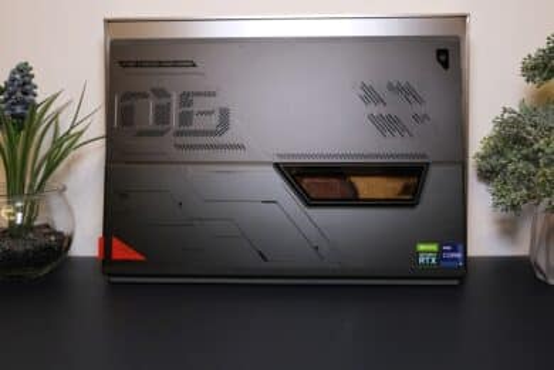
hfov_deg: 54.4
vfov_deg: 37.9
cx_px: 277
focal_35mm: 35
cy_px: 185
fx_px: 539
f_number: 8
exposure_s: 1/30
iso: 1600
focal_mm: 23.4
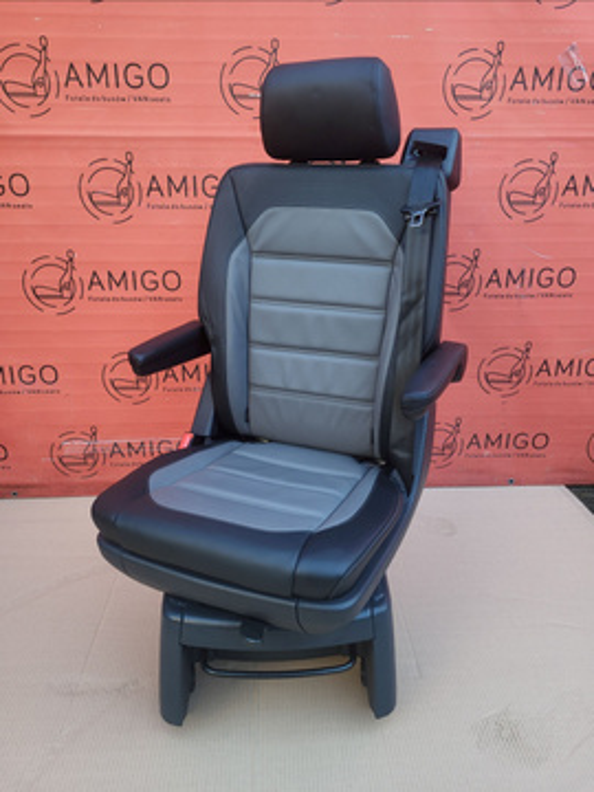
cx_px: 297
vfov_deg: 67.3
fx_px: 595
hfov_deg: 53.1
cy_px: 396
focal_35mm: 26
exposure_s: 1/105
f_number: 1.8
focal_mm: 5.4
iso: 40
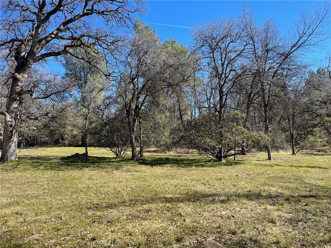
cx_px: 166
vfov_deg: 53.1
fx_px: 249
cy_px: 124
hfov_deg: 67.3
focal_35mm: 26
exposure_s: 1/1387
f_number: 1.6
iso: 32
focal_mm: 5.1
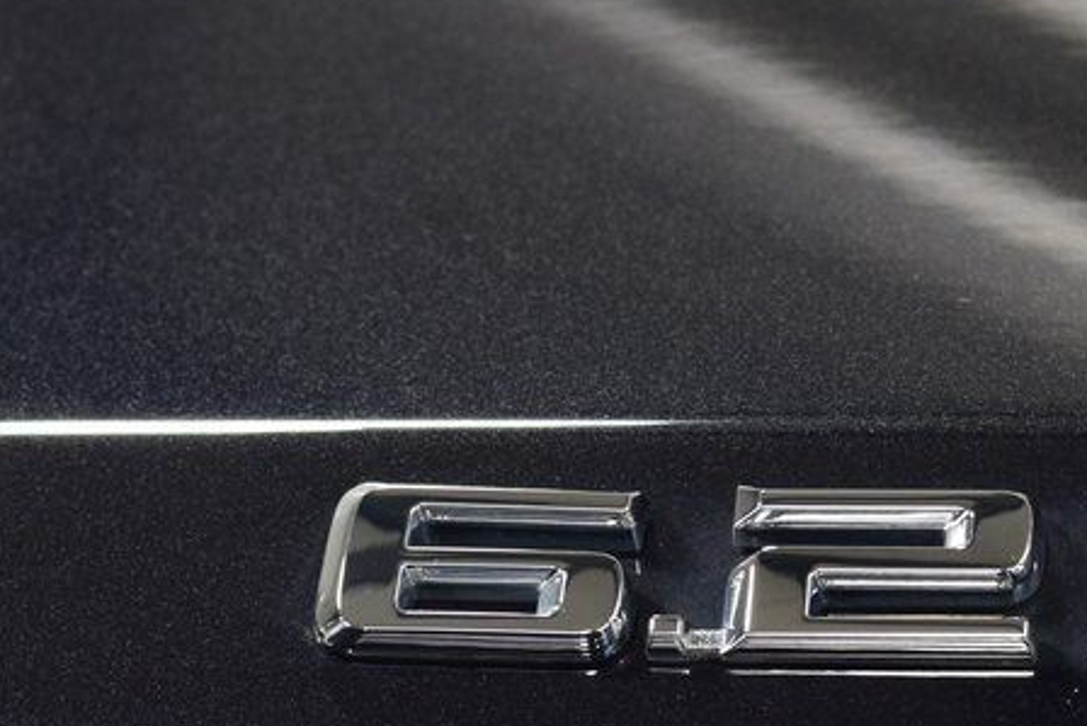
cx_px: 750
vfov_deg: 5.7
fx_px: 7249
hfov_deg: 8.6
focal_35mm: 240
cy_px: 560
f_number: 7.1
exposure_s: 1/30
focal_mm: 70
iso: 1000
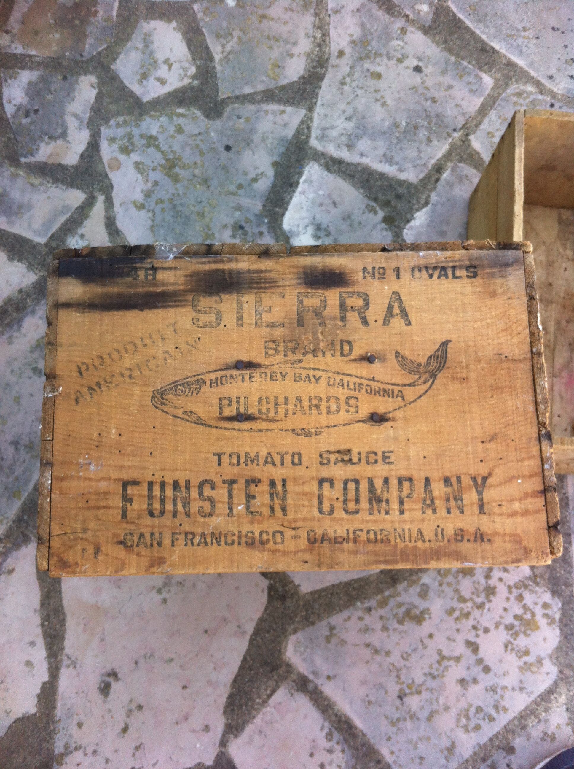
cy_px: 384
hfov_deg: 40.6
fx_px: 776
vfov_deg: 52.7
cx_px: 287
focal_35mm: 35
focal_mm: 3.85
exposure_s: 1/120
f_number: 2.8
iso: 80
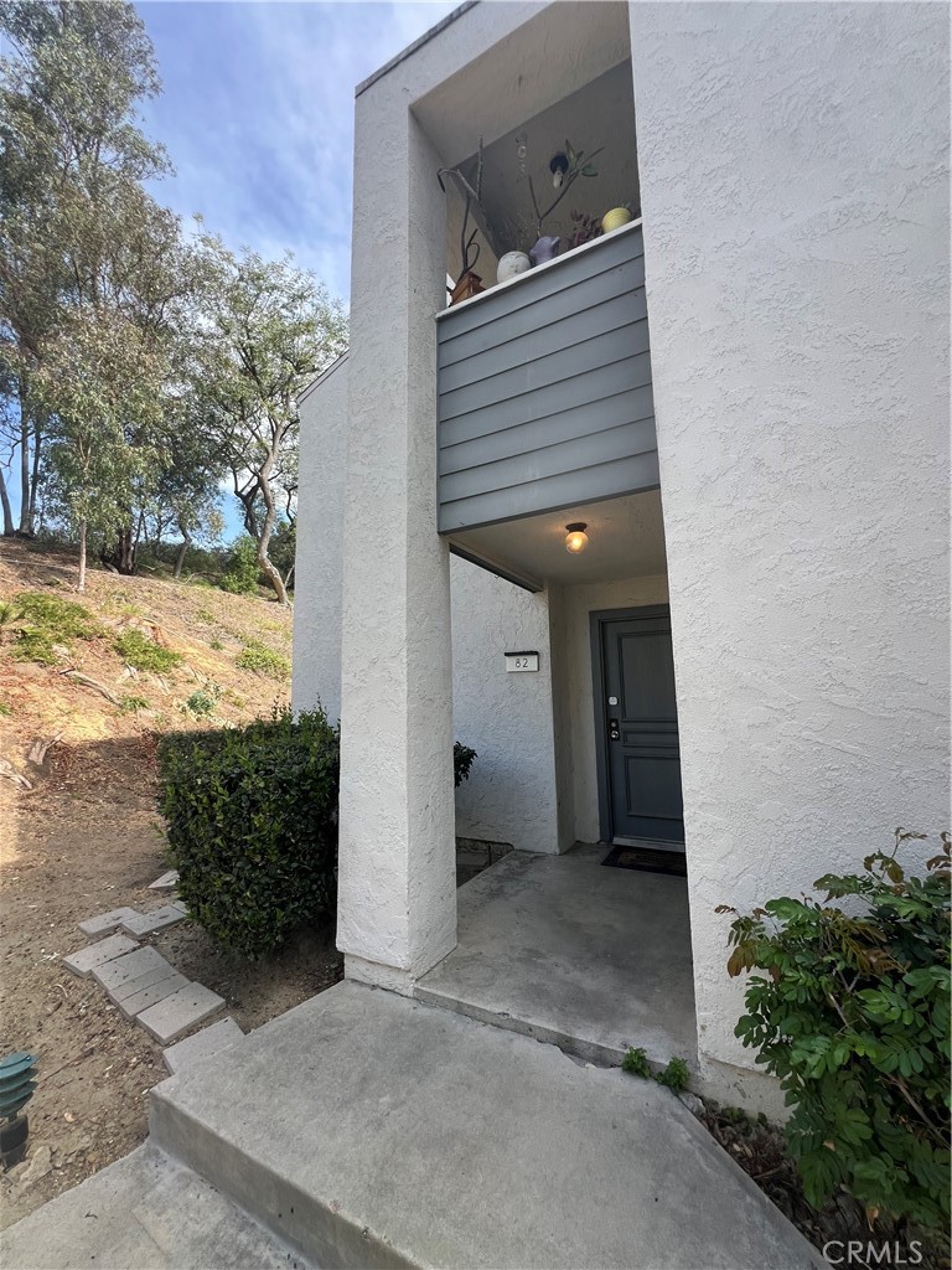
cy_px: 635
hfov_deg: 89.9
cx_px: 476
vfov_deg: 106.2
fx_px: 477
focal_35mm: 13
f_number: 1.8
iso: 32
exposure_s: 1/394
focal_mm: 1.57
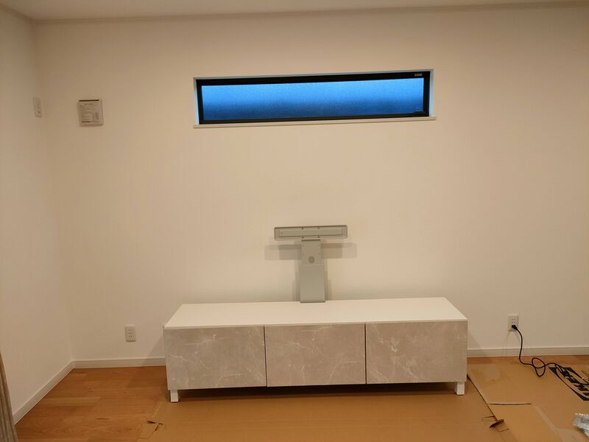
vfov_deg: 51.4
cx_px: 294
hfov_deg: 65.3
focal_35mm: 27
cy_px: 221
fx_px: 459
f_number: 1.7
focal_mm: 4.73
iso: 500
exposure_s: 1/50
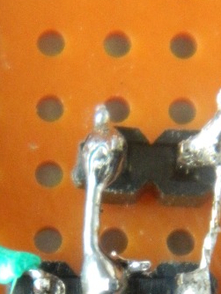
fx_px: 3545
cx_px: 116
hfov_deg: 3.6
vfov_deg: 4.7
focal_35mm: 417
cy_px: 298
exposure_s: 1/100
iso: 400
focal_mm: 23.2
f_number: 4.7
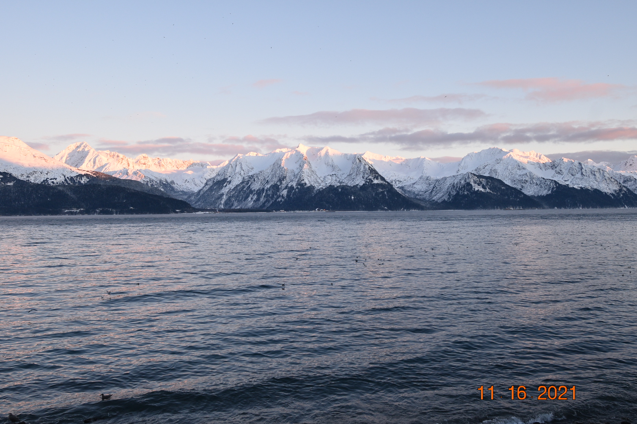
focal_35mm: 30
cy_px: 212
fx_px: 531
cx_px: 318
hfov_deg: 61.9
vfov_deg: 43.6
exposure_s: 1/160
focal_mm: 20
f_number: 6.3
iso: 400
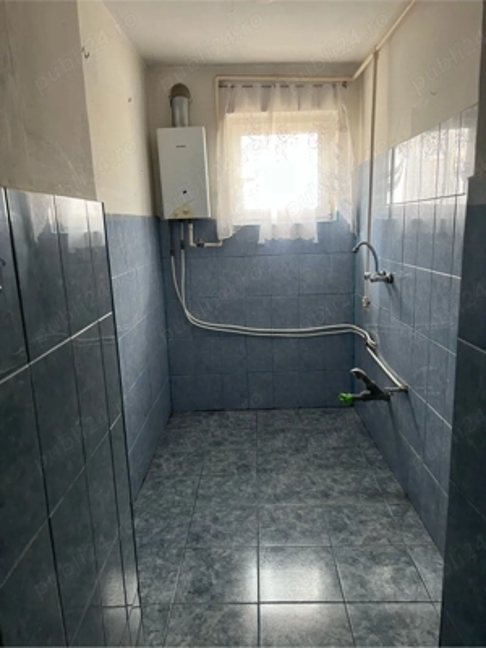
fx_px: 487
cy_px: 324
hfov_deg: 53.1
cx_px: 243
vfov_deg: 67.3
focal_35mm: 26
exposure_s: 1/60
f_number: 1.5
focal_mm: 5.7
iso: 160
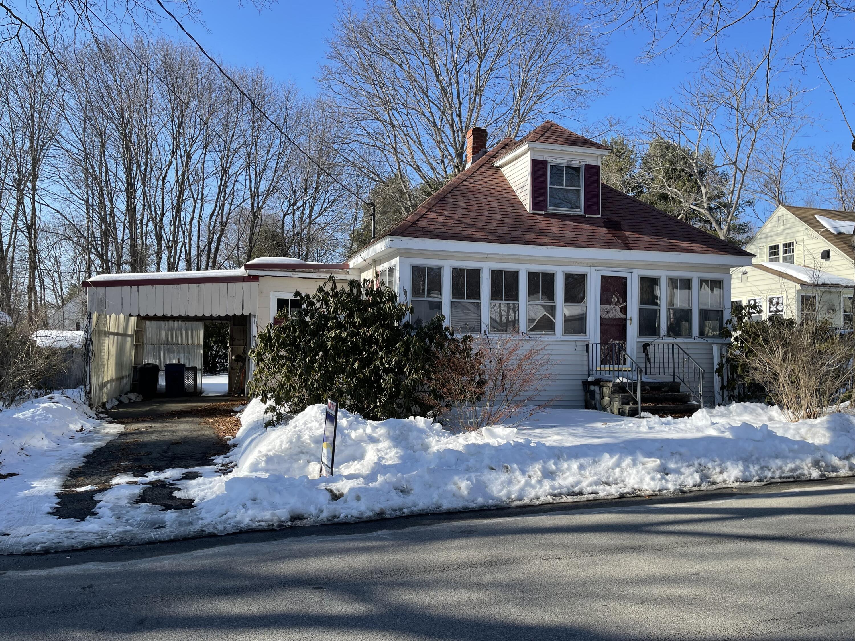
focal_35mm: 25
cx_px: 428
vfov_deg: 54.9
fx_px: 617
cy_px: 320
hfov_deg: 69.4
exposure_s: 1/2247
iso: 32
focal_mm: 5.1
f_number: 1.6
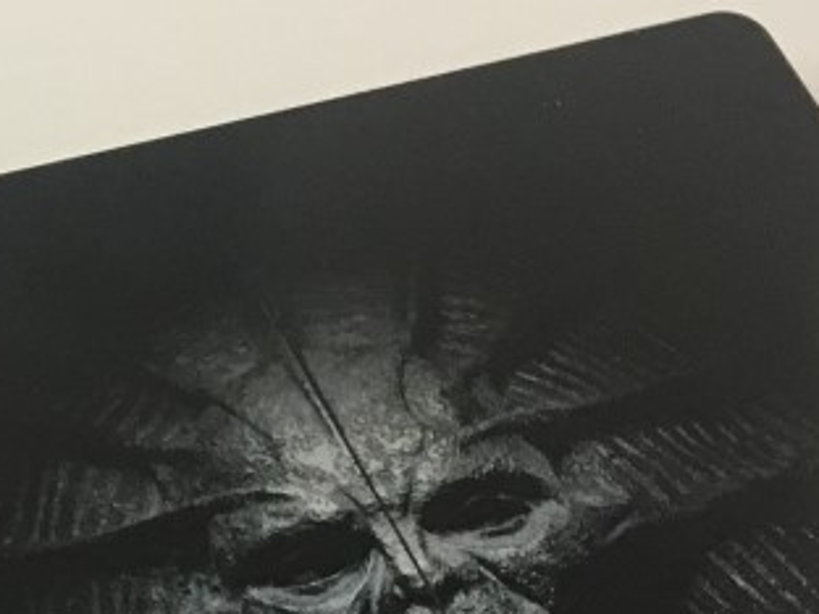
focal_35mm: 134
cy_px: 1372
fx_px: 3170
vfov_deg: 10.0
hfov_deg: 14.5
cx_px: 8
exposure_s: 1/17
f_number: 2.2
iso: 50
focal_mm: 4.15
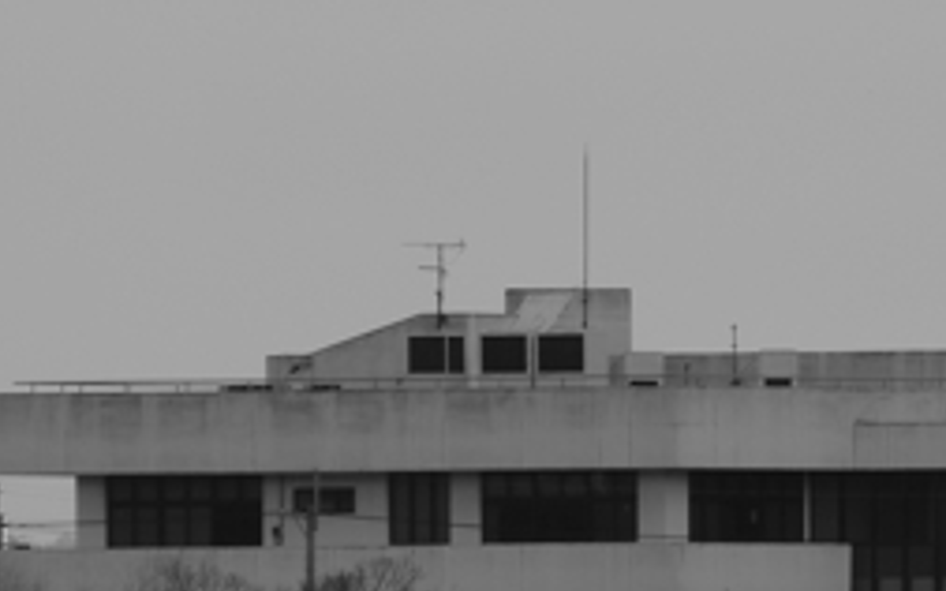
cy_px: 546
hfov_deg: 1.1
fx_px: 47660
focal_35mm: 1849
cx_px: 1795
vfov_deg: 0.7
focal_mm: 300
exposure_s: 1/500
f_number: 6.3
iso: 200
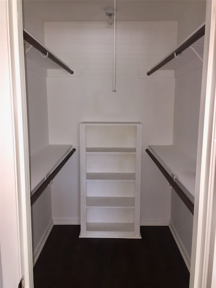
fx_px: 241
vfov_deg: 61.7
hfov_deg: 48.2
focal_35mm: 29
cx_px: 108
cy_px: 144
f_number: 2.2
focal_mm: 4.15
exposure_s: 1/17
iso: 100
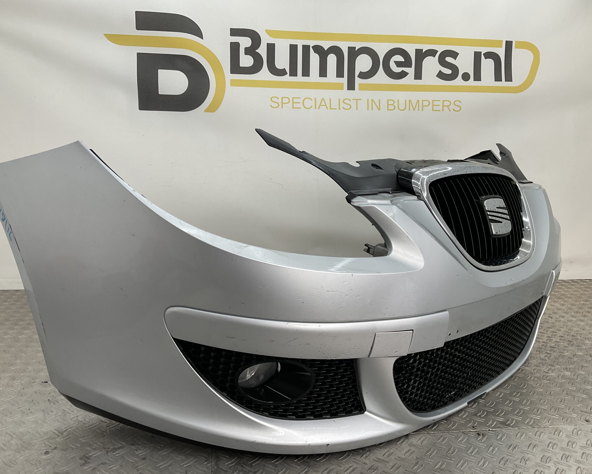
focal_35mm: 31
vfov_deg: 47.1
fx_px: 543
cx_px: 286
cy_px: 243
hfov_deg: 57.2
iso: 16
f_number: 1.8
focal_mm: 3
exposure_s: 1/152
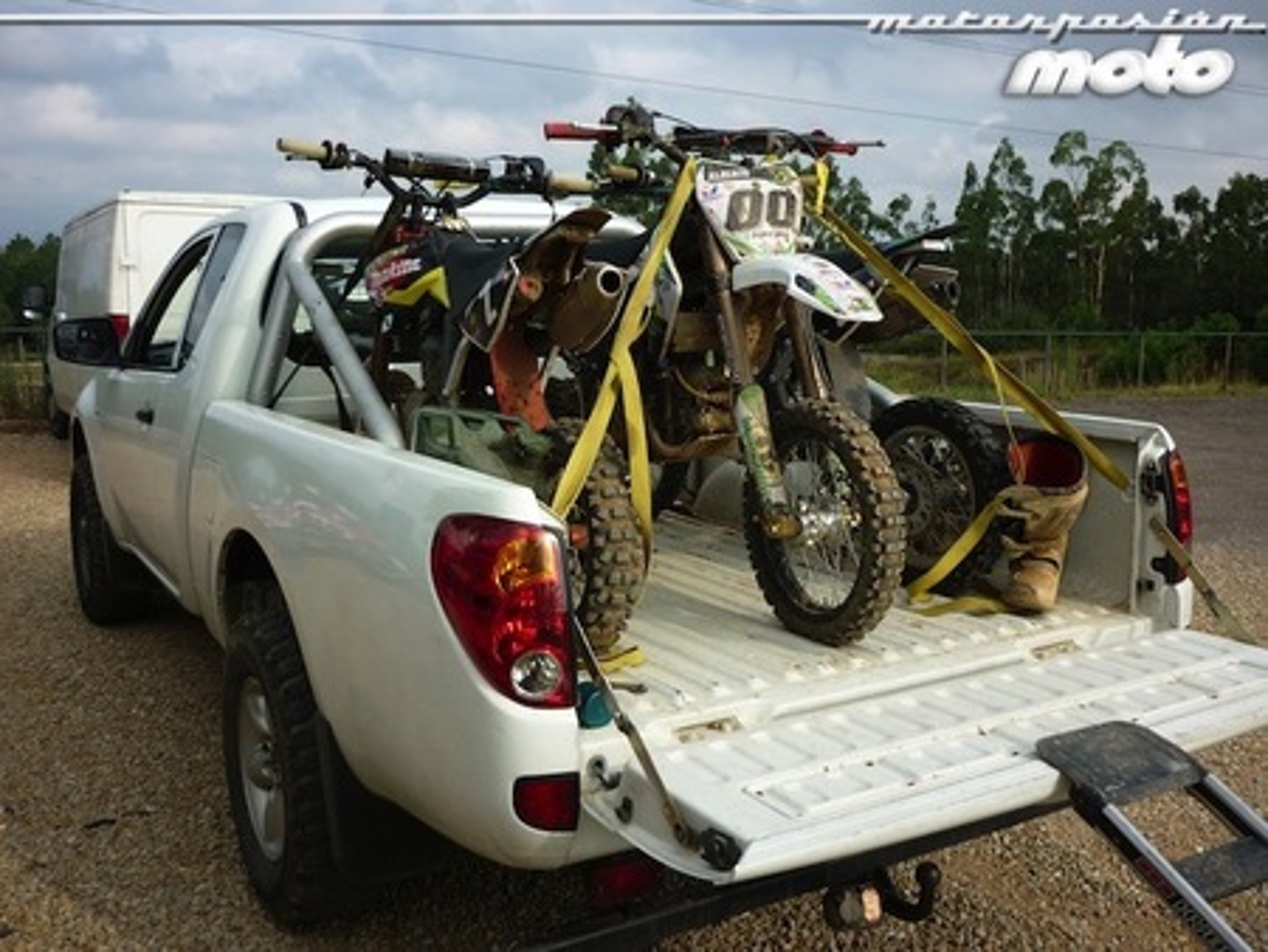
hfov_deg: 55.3
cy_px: 476
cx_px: 634
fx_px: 1209
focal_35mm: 33
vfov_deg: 43.0
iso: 80
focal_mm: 5.5
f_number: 2.8
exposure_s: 1/800
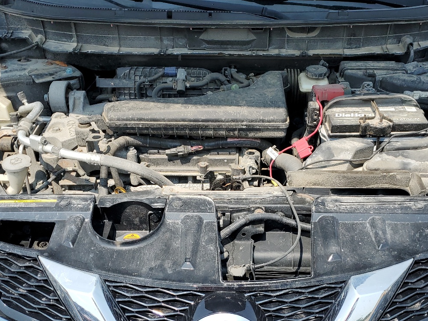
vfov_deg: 34.2
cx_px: 239
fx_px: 519
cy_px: 204
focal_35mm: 42
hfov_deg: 44.7
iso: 50
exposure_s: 1/2000
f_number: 1.5
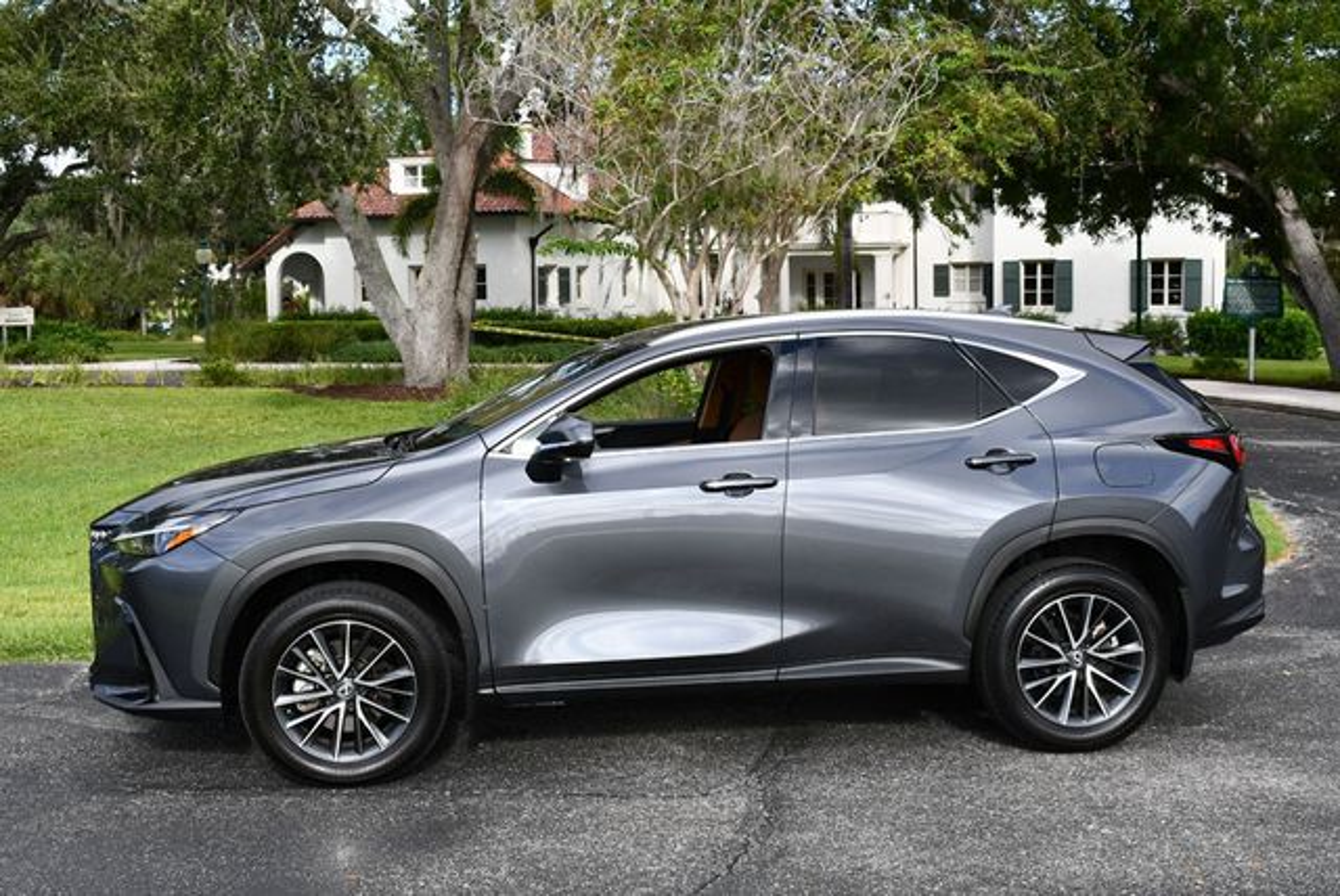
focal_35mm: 44
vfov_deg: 30.6
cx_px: 670
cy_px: 448
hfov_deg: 44.5
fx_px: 1639
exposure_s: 1/250
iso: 200
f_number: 8
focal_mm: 22
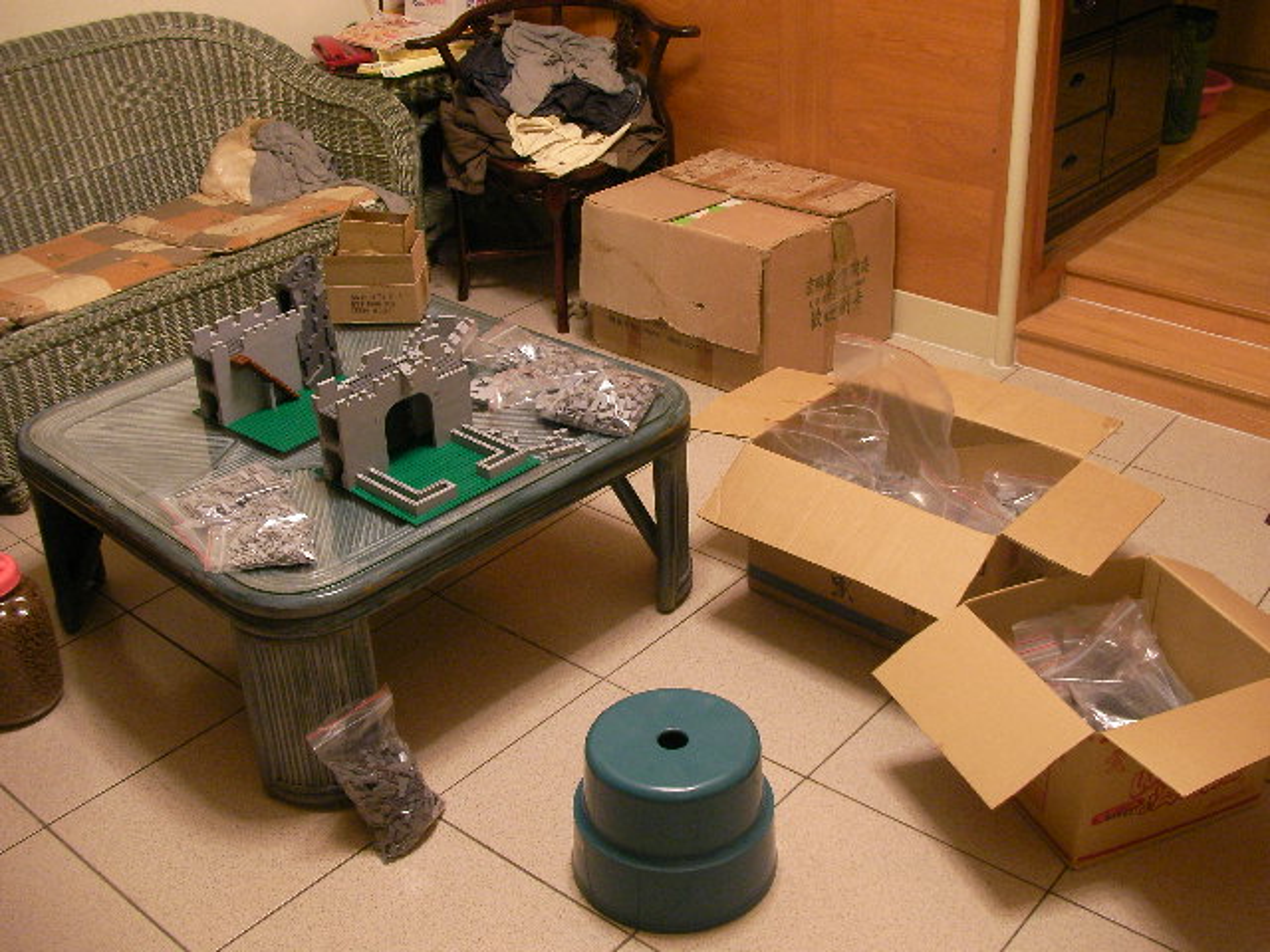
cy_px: 476
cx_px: 635
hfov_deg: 49.0
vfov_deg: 37.7
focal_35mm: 38
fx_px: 1394
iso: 200
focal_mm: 6.3
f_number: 3.5
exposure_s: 1/4.9
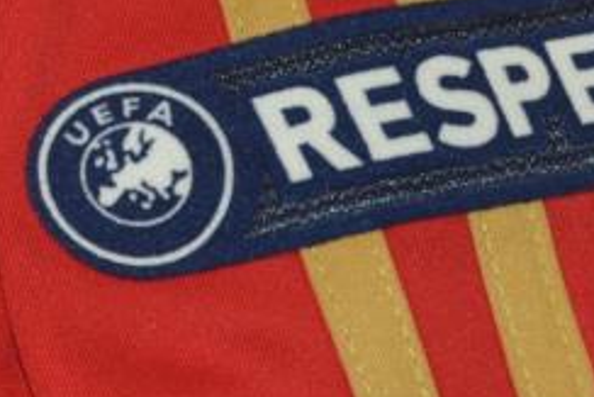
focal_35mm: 199
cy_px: 95
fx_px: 3285
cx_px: -107
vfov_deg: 6.9
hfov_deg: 10.2
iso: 200
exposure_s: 1/200
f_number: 4.5
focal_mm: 30
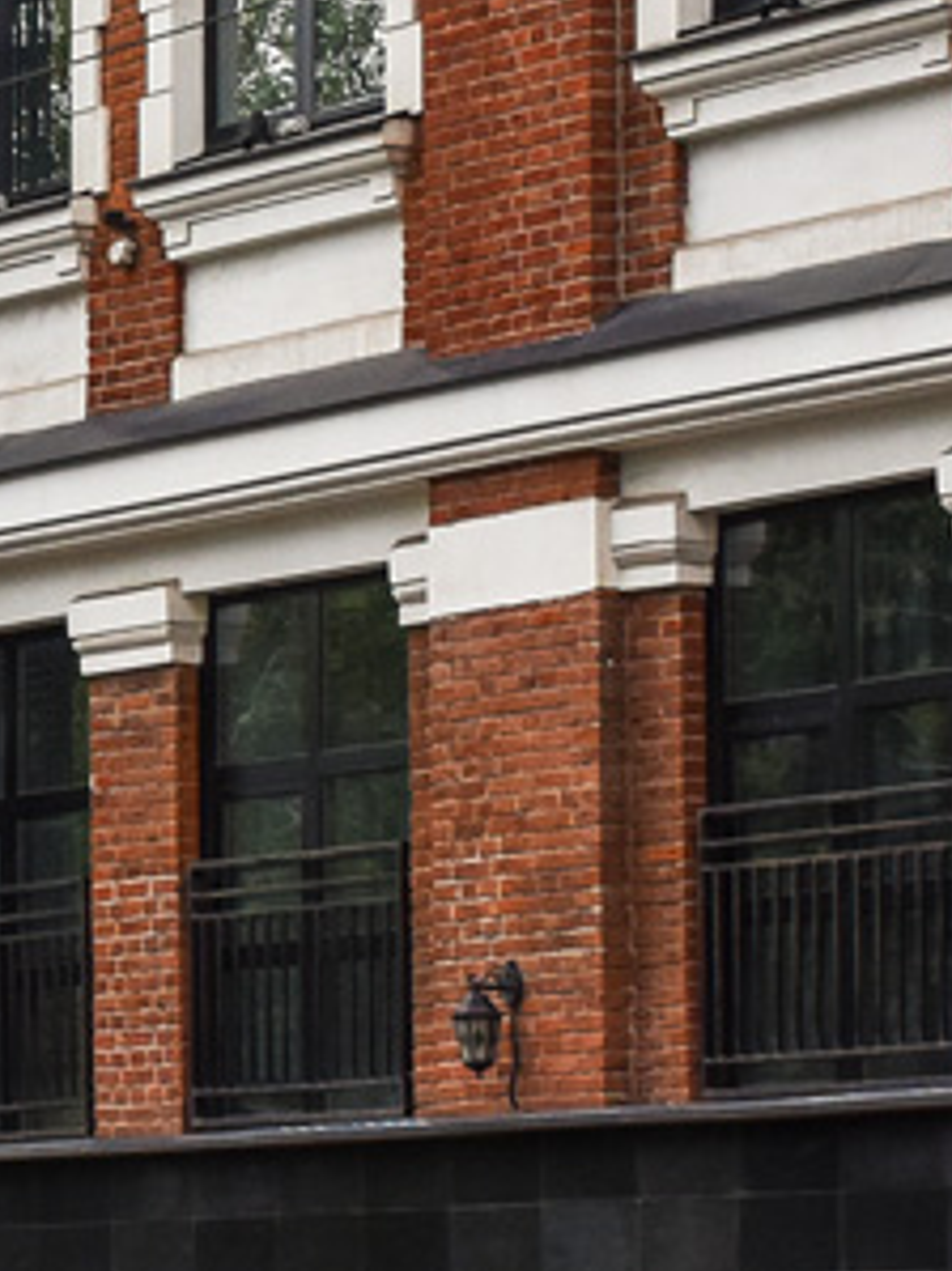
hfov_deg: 7.1
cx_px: -1245
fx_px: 7229
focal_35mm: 197
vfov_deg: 10.0
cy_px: 927
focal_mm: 34
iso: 500
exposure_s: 1/500
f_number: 6.3
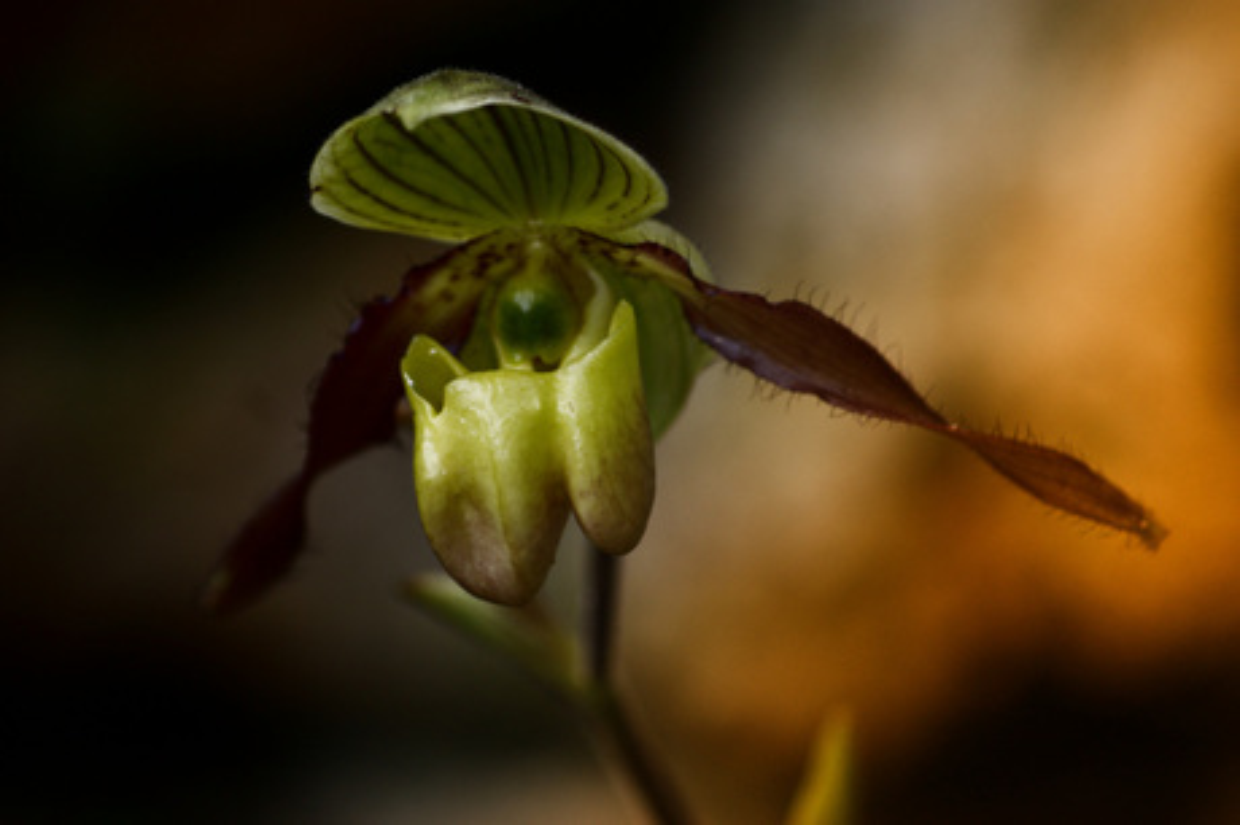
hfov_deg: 6.9
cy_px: 412
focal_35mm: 300
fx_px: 10326
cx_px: 620
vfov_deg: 4.6
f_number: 5.6
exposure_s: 1/200
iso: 400
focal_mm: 200
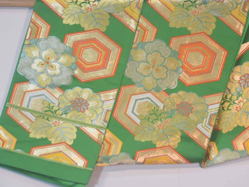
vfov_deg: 10.1
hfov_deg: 13.4
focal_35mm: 148
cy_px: 88
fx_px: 1062
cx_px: 145
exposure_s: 1/60
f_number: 5.3
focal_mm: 75
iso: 800
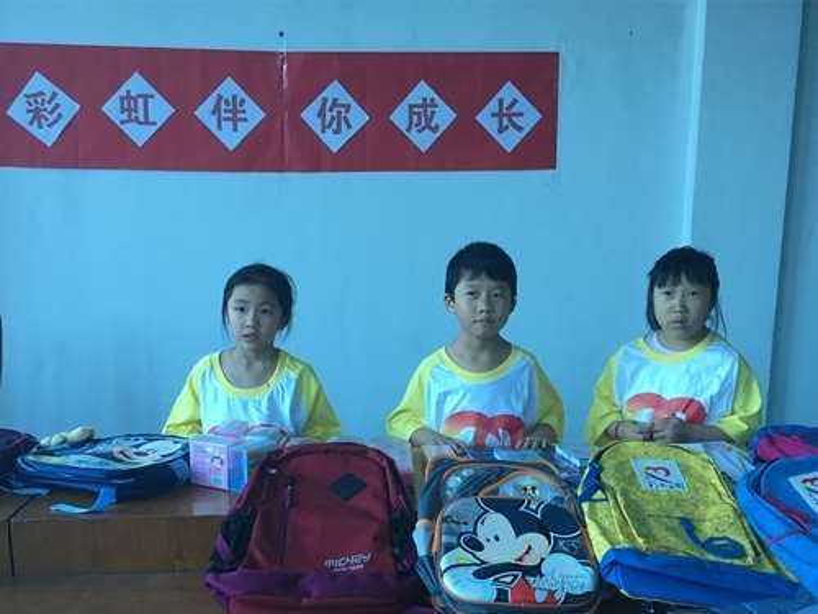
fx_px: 685
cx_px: 409
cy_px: 307
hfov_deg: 61.7
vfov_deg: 48.2
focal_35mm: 29
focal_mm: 4.15
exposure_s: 1/33
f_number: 2.2
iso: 64
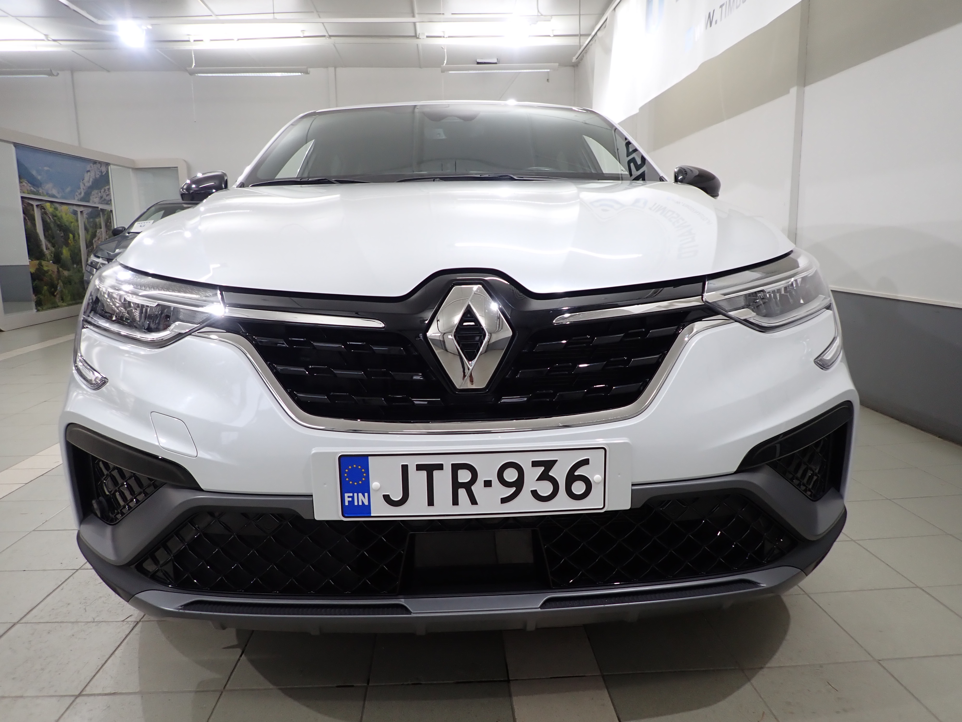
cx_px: 481
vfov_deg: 54.9
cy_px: 361
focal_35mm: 25
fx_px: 695
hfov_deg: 69.4
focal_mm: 4.5
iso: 160
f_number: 2
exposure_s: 1/60
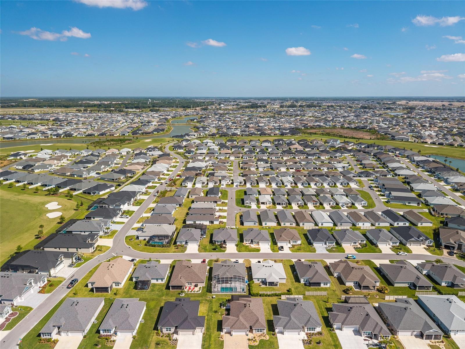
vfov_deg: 56.8
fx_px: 322
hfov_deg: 71.6
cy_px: 174
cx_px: 232
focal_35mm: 24
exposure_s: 1/400
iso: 100
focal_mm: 8.67
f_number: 1.8
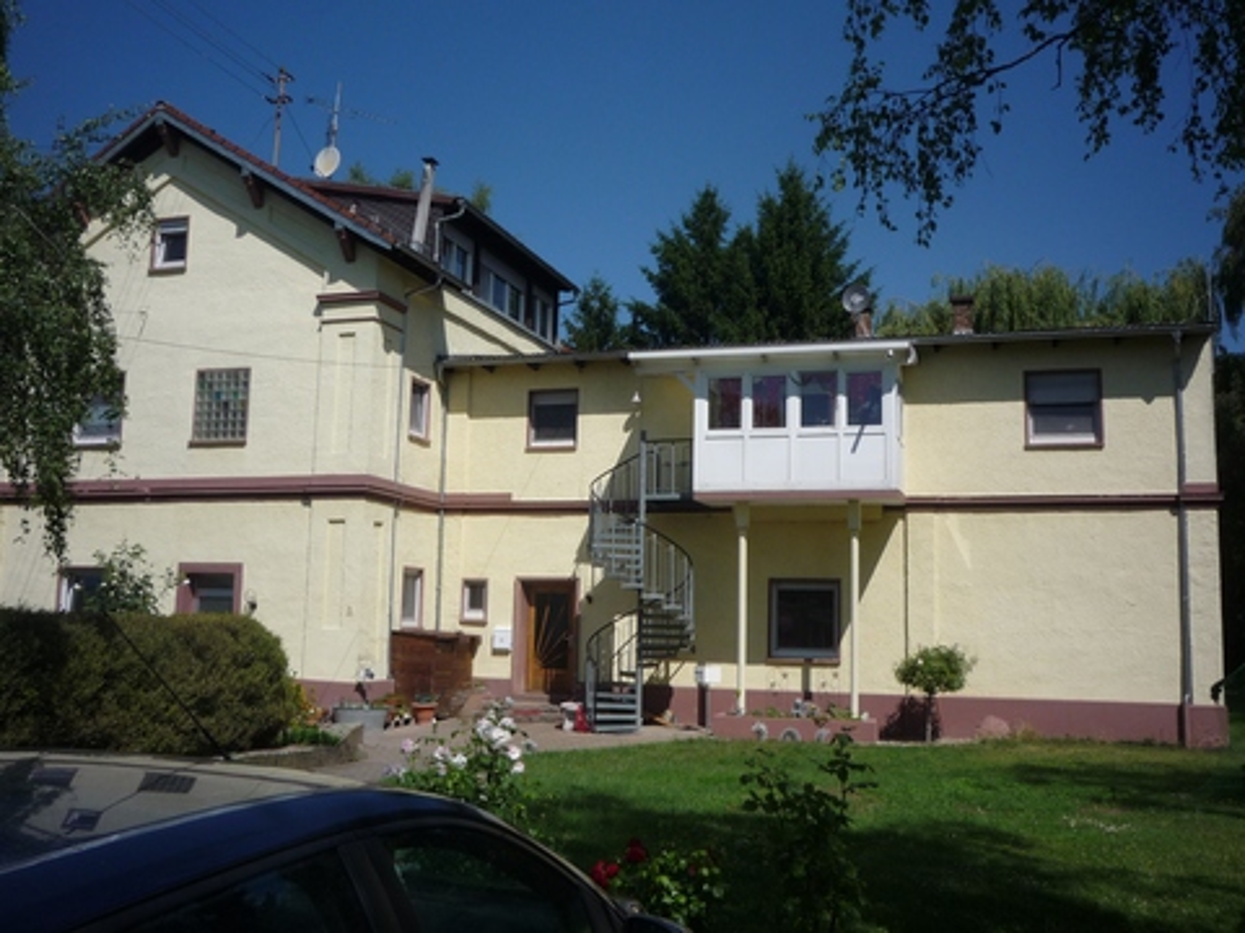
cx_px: 622
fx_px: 1151
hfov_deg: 56.8
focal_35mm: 32
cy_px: 466
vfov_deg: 44.2
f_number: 5.6
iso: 100
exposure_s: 1/800
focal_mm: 5.2
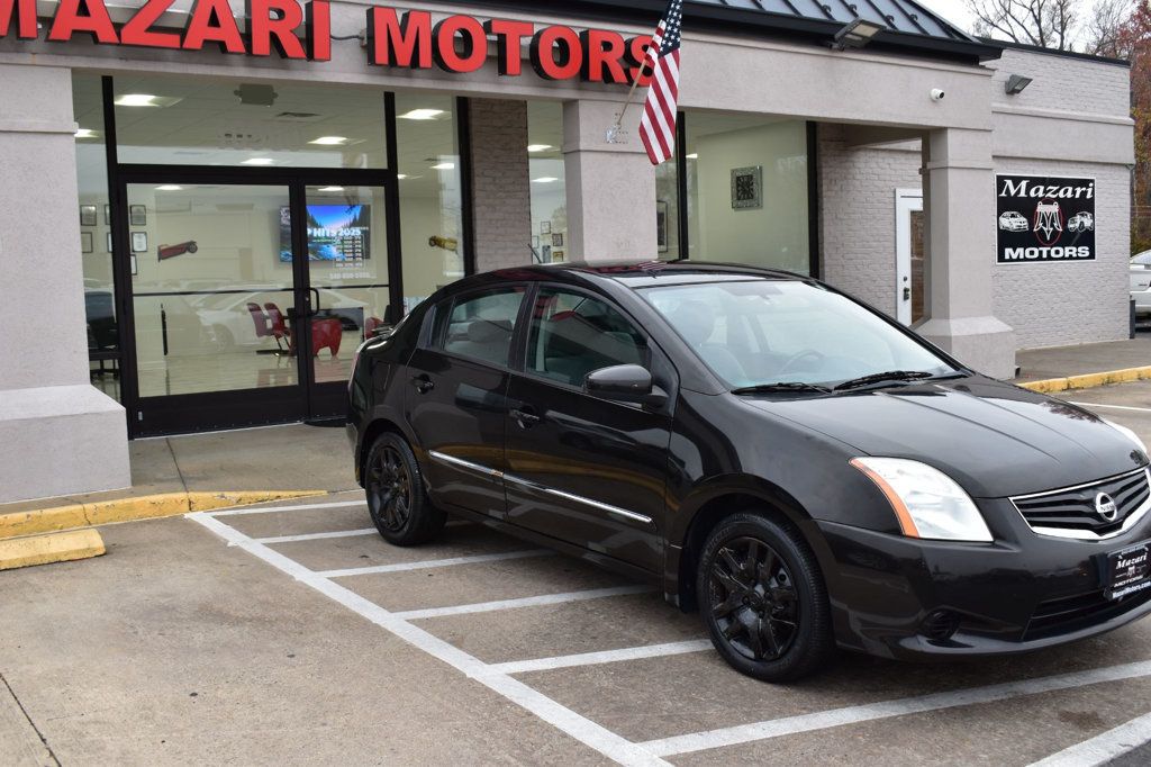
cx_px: 576
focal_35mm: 36
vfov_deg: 36.8
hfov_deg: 53.1
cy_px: 384
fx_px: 1151
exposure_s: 1/60
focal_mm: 24
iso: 400
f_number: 8
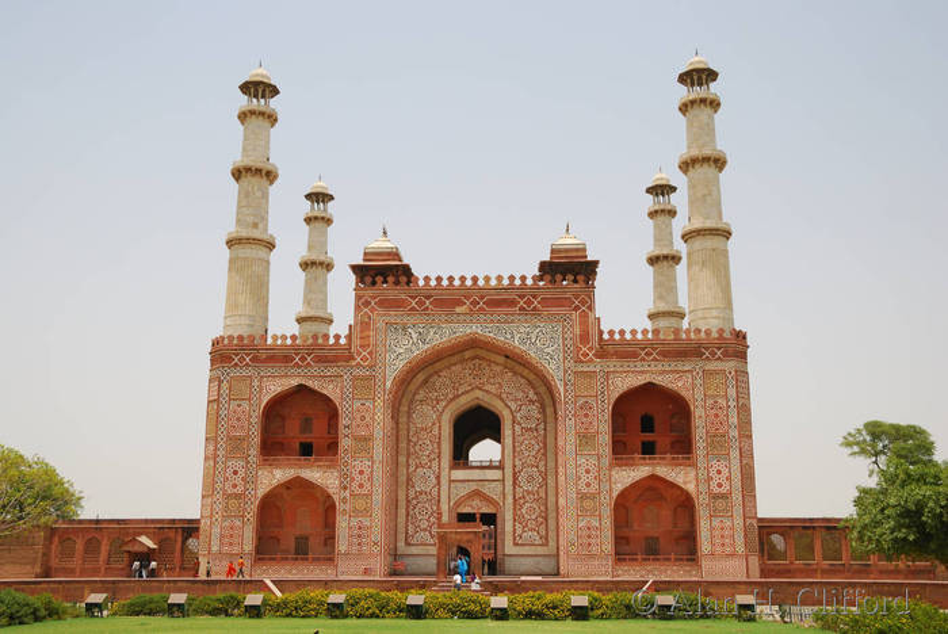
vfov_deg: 34.3
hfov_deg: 49.5
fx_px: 1028
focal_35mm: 39
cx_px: 474
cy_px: 317
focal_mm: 26
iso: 100
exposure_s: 1/640
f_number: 4.5
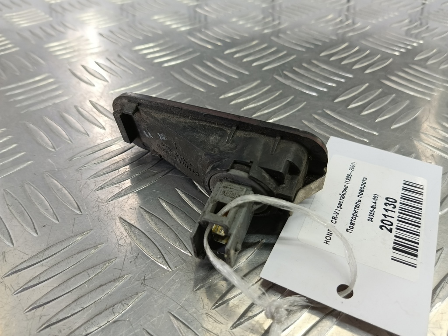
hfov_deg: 73.9
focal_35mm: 23
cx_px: 224
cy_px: 168
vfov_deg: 58.9
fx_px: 298
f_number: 1.6
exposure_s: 1/50
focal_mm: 4.11
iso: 135
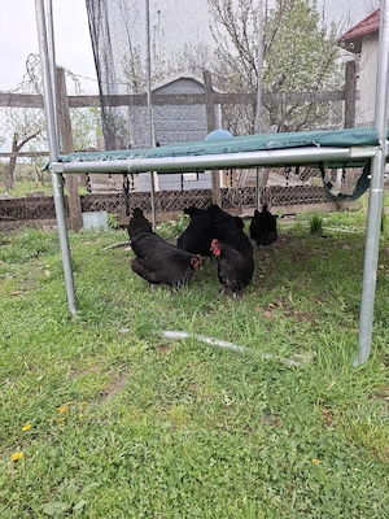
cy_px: 260
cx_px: 194
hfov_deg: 58.9
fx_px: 345
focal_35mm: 23
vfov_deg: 73.9
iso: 50
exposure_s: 1/135
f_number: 1.8
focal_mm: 5.54
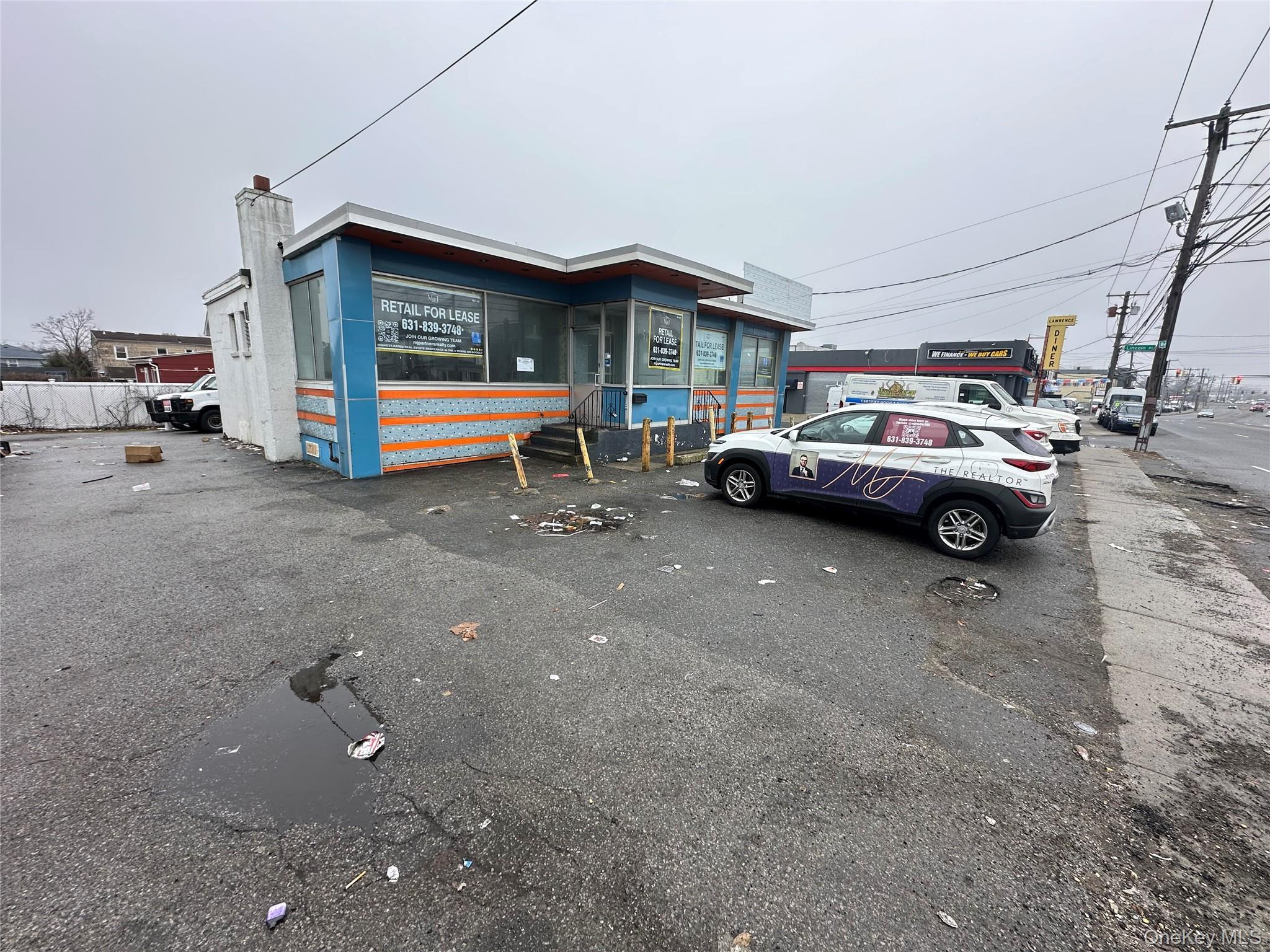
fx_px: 514
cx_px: 635
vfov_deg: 85.7
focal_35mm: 14
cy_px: 476
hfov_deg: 102.1
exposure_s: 1/430
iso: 40
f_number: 2.2
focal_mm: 2.22
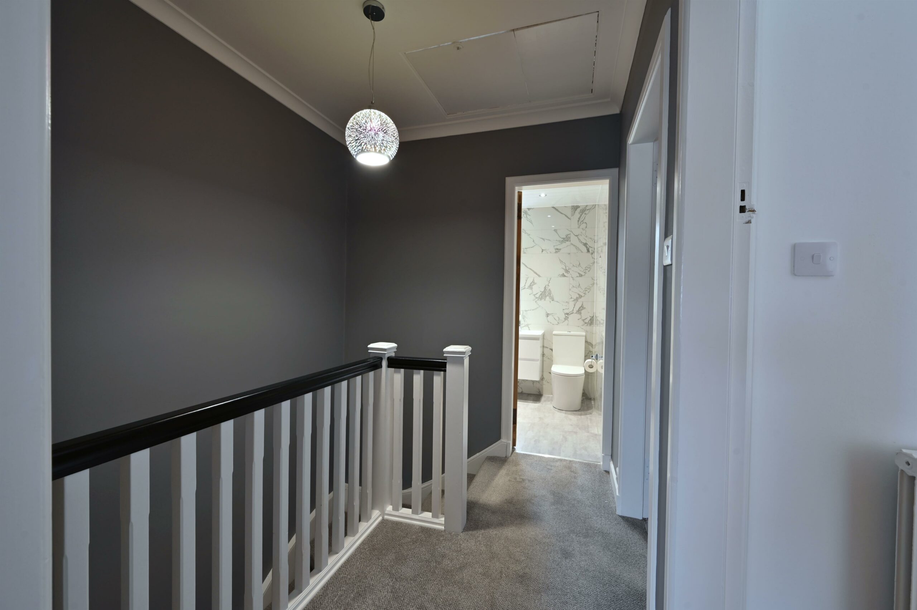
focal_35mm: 14
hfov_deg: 104.3
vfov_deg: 81.1
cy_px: 305
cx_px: 458
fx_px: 356
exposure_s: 1/1.6
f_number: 10
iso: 125
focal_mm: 14
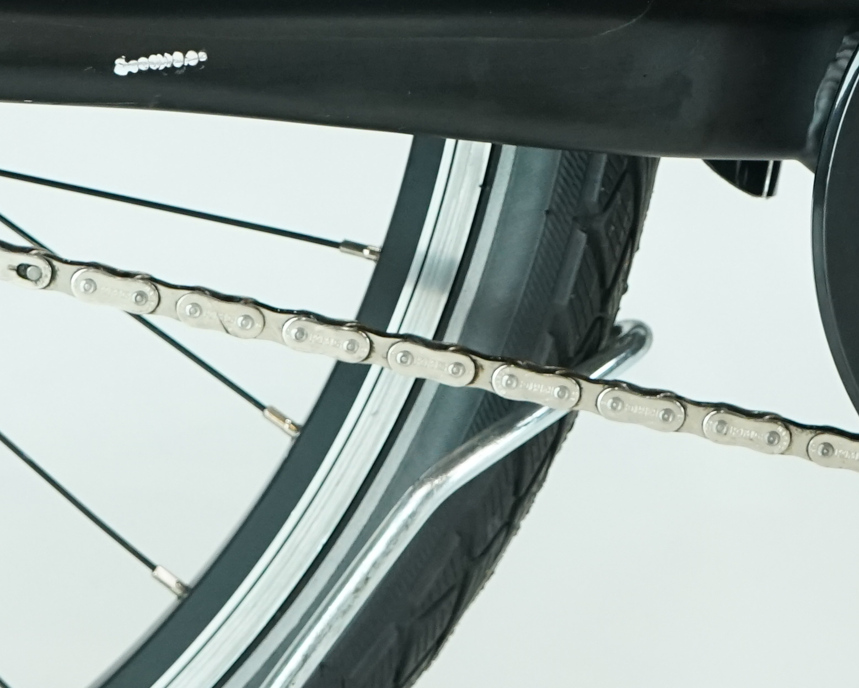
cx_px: 602
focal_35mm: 159
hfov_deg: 12.1
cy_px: 70
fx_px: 4043
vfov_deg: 9.7
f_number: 5.6
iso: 1600
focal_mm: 44
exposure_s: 1/200
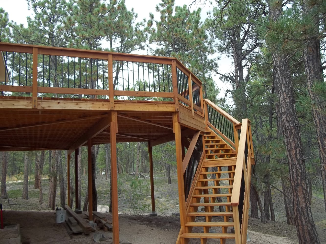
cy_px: 122
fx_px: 301
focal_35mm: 32
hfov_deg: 56.8
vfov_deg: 44.2
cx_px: 163
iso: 64
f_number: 2.9
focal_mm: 5.7
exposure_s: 1/250
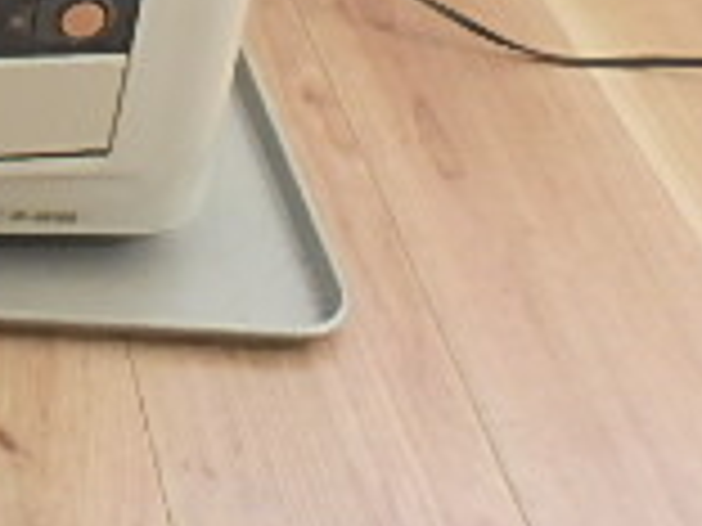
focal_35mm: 86
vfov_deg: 15.1
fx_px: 1744
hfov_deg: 18.6
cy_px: -396
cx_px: -500
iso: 200
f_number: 3.5
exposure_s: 1/40
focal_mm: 3.7
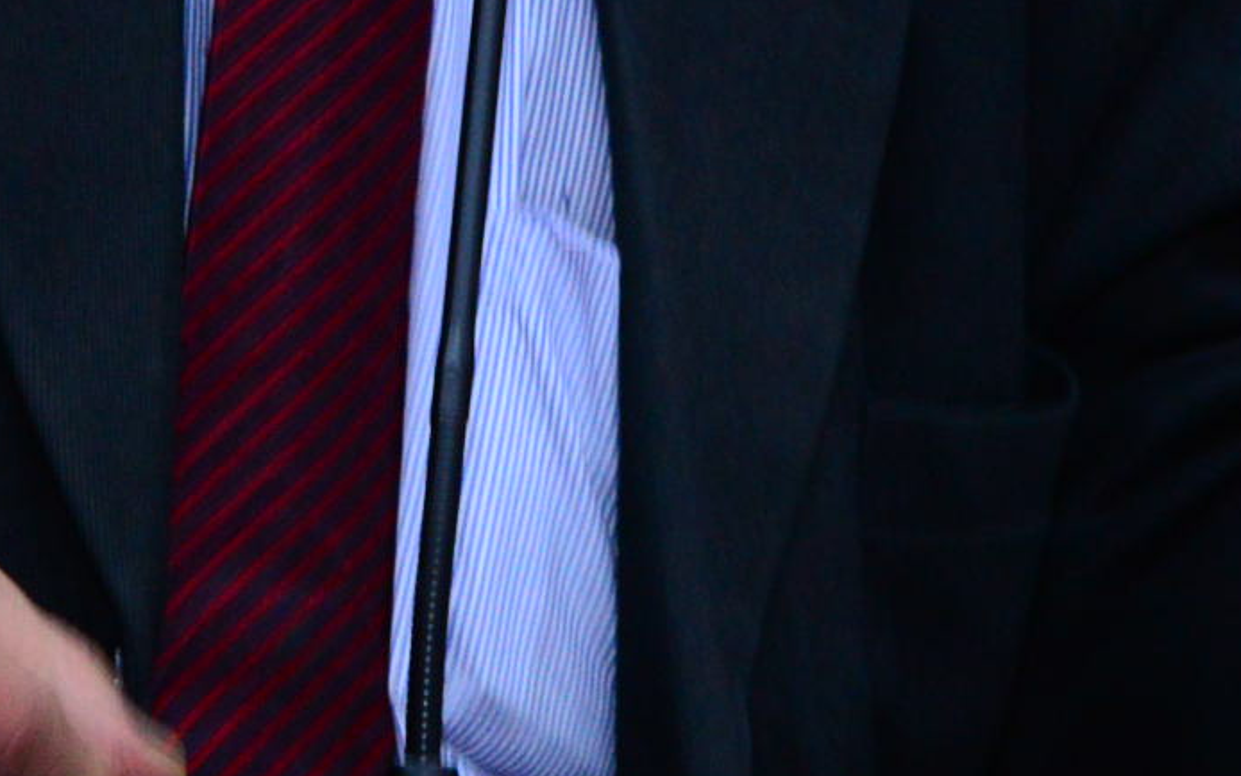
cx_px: 581
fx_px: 17928
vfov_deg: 2.5
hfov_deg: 4.0
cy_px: -427
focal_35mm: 530
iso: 2500
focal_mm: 120
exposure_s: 1/60
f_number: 6.3
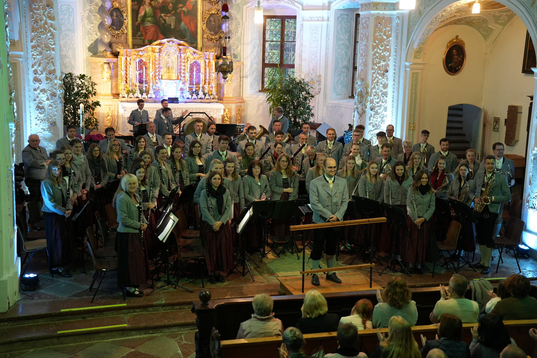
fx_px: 716
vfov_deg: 28.1
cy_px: 179
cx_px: 268
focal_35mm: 48
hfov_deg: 41.1
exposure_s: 1/160
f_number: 2.2
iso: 2500
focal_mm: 48
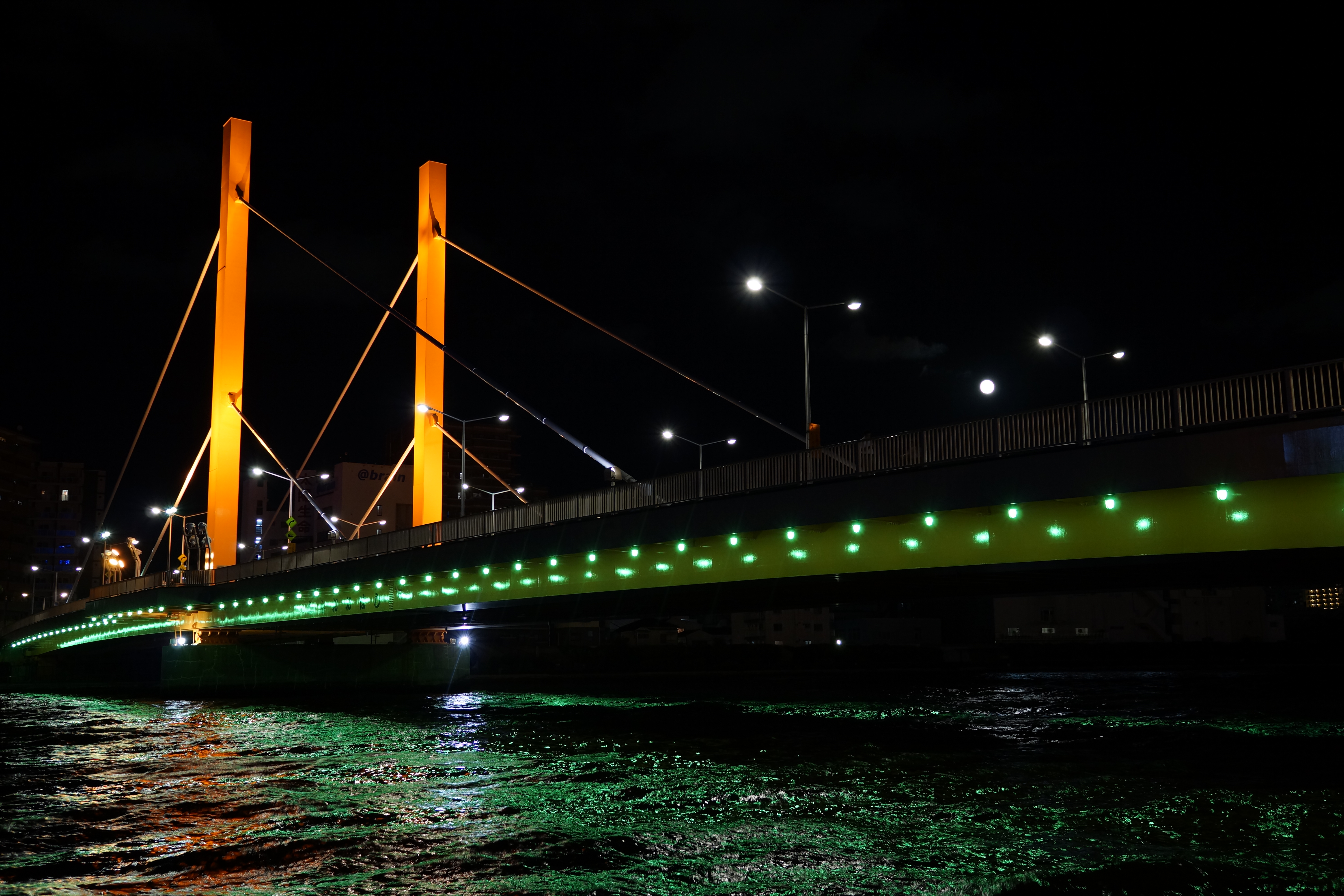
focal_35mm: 36
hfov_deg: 53.1
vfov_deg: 36.9
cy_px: 448
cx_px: 672
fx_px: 1344
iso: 400
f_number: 4
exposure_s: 1/13
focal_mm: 24
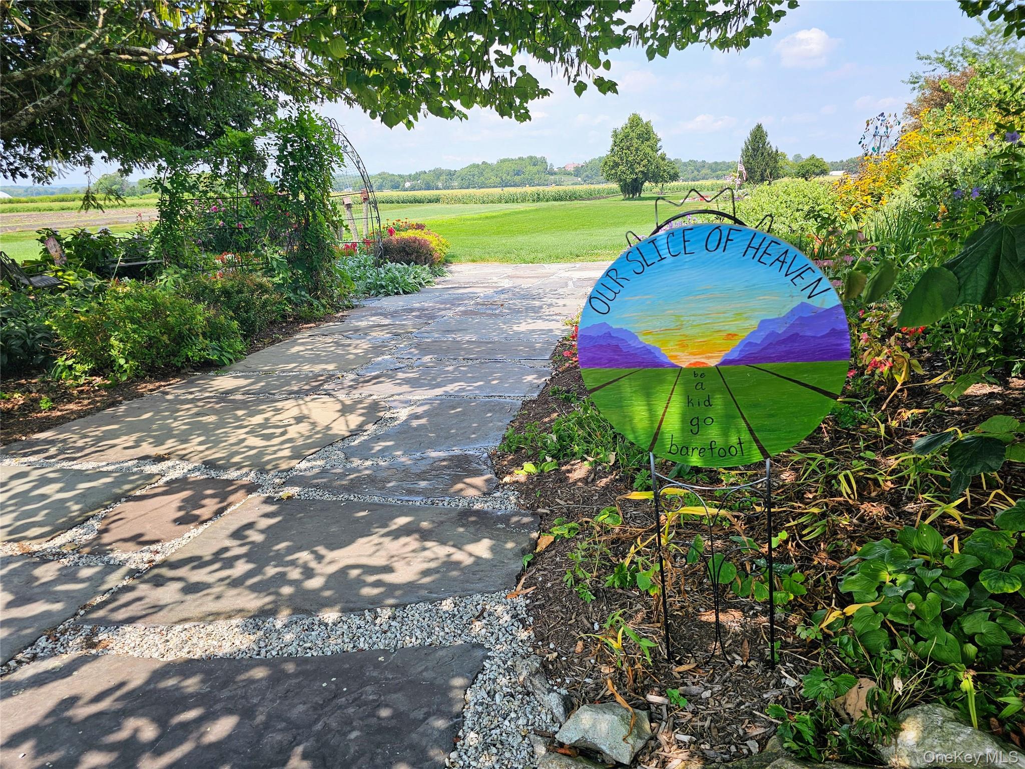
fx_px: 681
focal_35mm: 23
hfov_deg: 73.9
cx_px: 512
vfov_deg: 58.9
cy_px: 384
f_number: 1.7
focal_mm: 6.3
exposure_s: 1/306
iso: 10
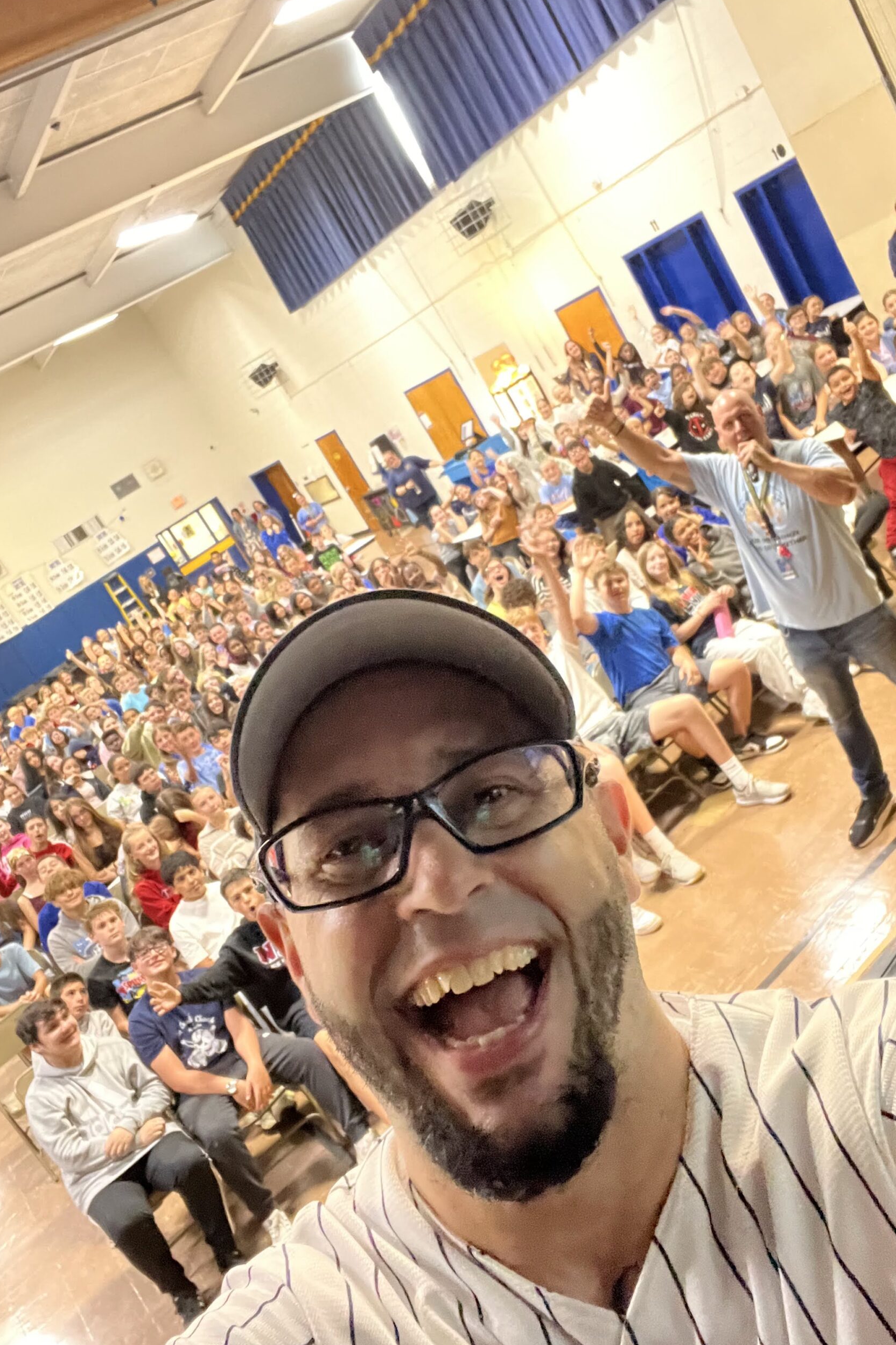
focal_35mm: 32
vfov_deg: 58.7
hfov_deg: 41.1
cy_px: 674
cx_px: 460
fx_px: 1195
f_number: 2.2
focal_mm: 2.71
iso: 1000
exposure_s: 1/15
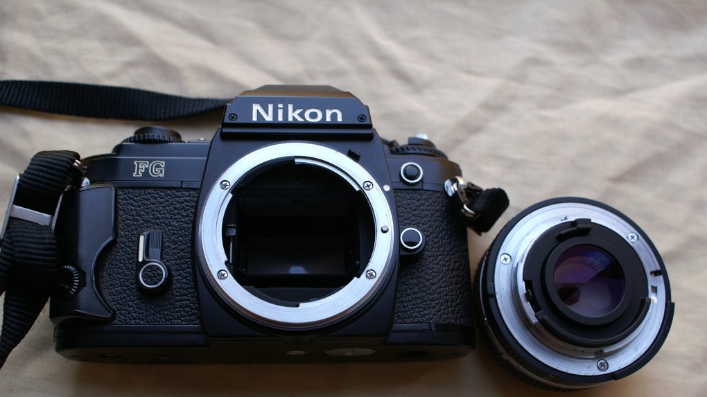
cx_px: 353
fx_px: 768
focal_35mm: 41
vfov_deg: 28.9
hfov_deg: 49.4
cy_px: 235
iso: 100
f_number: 4.5
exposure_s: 1/30
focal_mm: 26
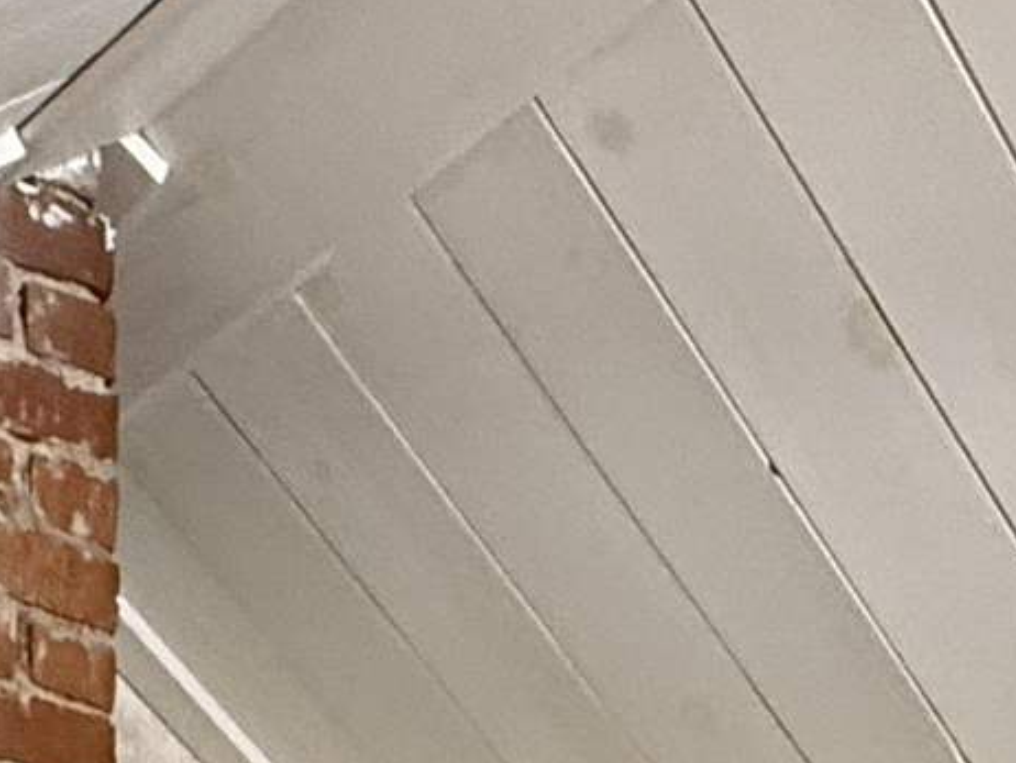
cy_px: 2225
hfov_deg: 21.0
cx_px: 306
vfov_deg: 11.0
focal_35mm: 93
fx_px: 2731
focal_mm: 2.22
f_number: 2.2
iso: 320
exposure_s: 1/60
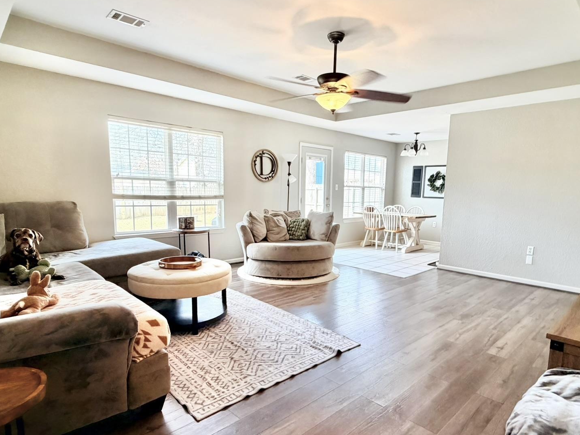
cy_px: 241
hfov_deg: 81.6
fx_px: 335
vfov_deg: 65.8
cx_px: 311
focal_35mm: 20
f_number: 2.2
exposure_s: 1/60
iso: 400
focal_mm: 2.22
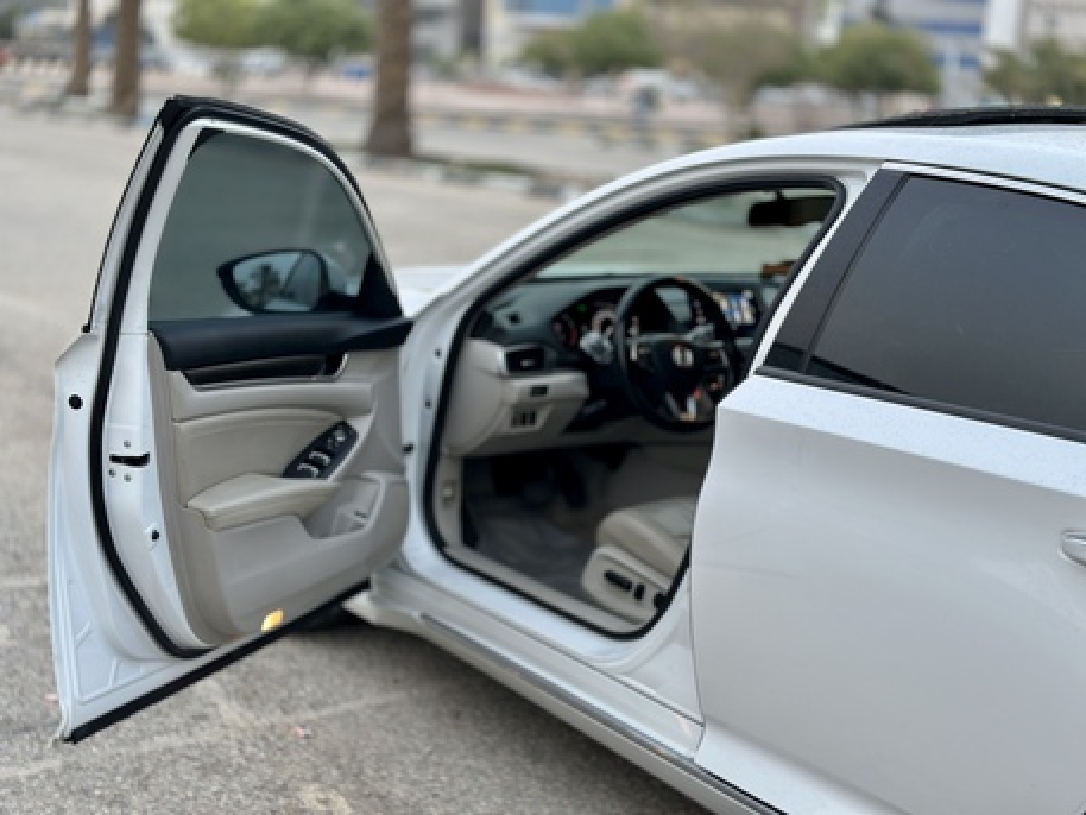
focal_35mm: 48
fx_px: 1506
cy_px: 408
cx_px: 543
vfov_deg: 30.3
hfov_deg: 39.6
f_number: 1.78
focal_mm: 6.86
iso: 100
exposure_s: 1/121
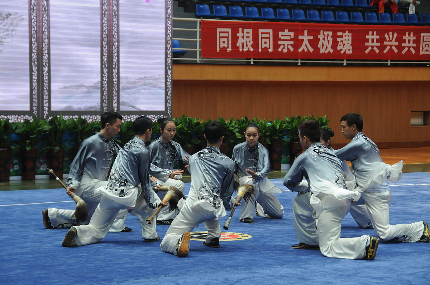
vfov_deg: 13.0
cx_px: 215
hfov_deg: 19.5
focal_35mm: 105
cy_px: 142
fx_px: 1253
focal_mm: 70
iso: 1000
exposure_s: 1/250
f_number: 6.3
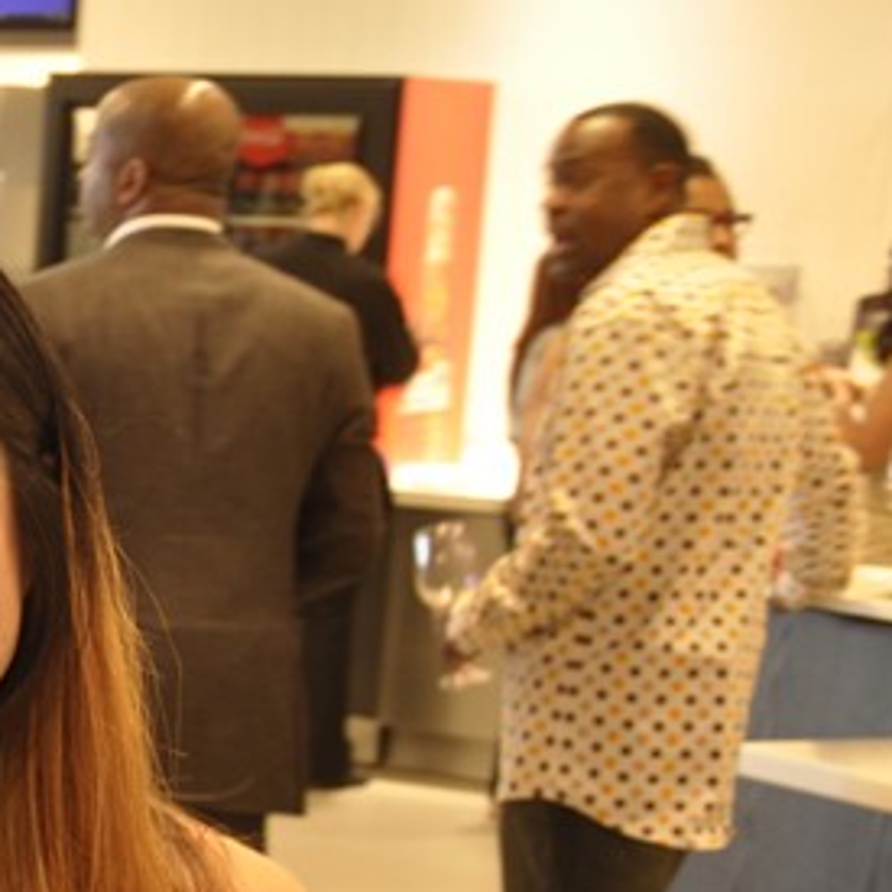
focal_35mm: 111
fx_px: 3236
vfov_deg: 15.6
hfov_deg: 14.3
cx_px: -584
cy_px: 688
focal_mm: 24
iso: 400
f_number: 5
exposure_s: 1/6
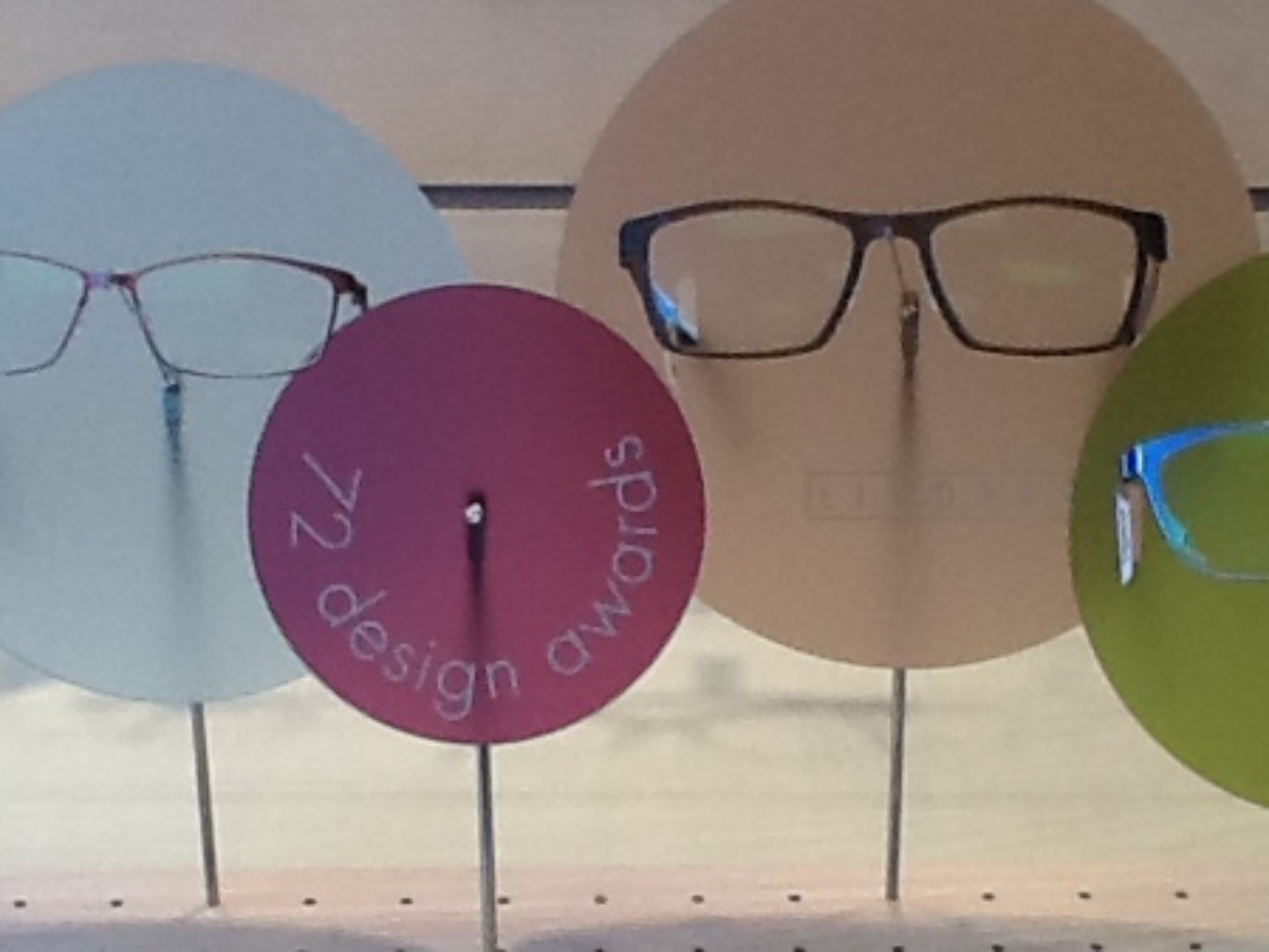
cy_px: 836
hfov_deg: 20.9
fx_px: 3447
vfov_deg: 15.6
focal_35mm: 94
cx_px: 661
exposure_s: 1/130
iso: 40
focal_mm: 2.03
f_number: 2.4
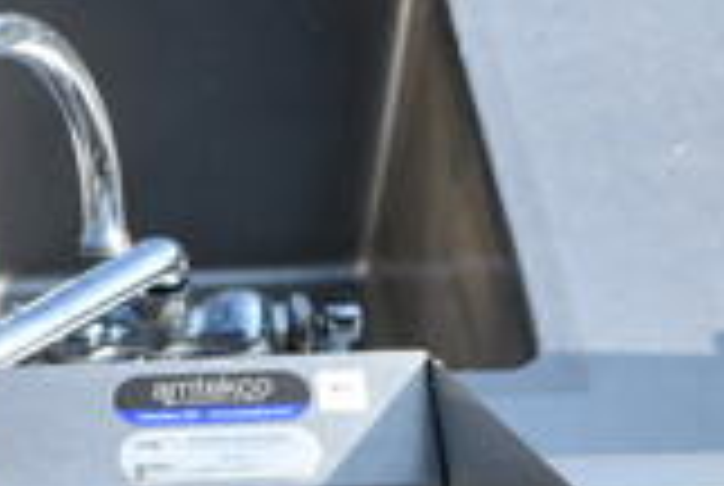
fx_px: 2055
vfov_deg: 12.4
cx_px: -126
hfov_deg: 19.0
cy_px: 842
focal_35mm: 102
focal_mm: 18
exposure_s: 1/200
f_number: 7.1
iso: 100
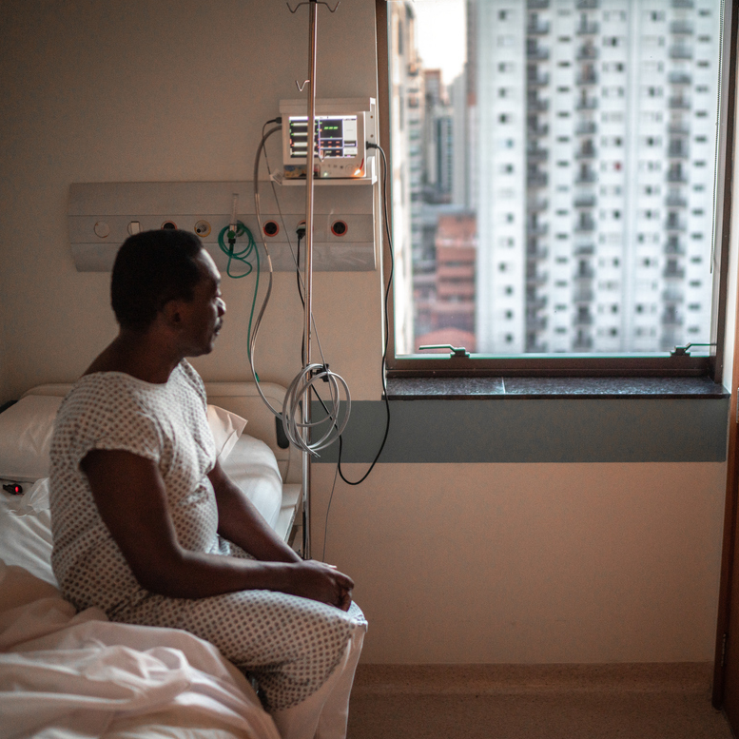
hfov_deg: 35.2
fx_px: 1159
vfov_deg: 35.4
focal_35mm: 48
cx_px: 446
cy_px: 385
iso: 800
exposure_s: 1/160
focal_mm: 35
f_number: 1.4
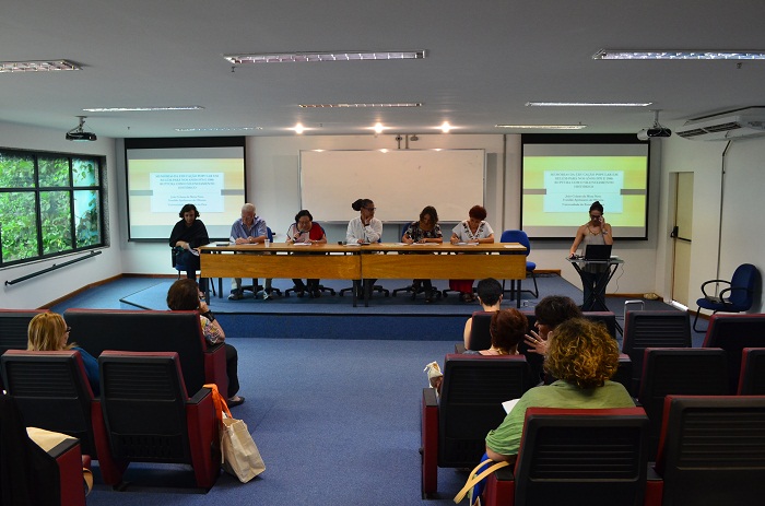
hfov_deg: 62.1
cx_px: 382
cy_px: 253
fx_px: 636
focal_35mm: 30
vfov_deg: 43.4
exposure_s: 1/20
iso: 800
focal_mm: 20
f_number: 7.1
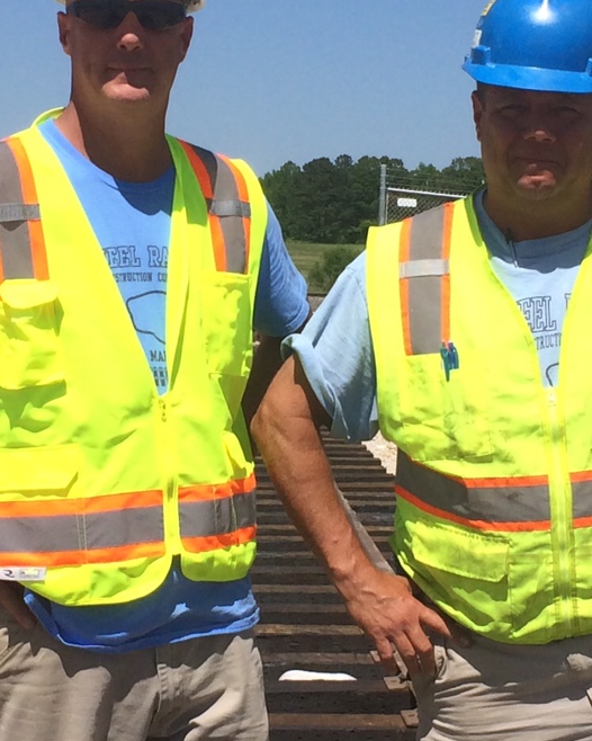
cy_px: 575
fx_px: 1249
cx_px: 299
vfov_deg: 32.3
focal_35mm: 57
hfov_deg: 26.7
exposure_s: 1/3425
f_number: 2.2
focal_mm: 4.12
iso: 40
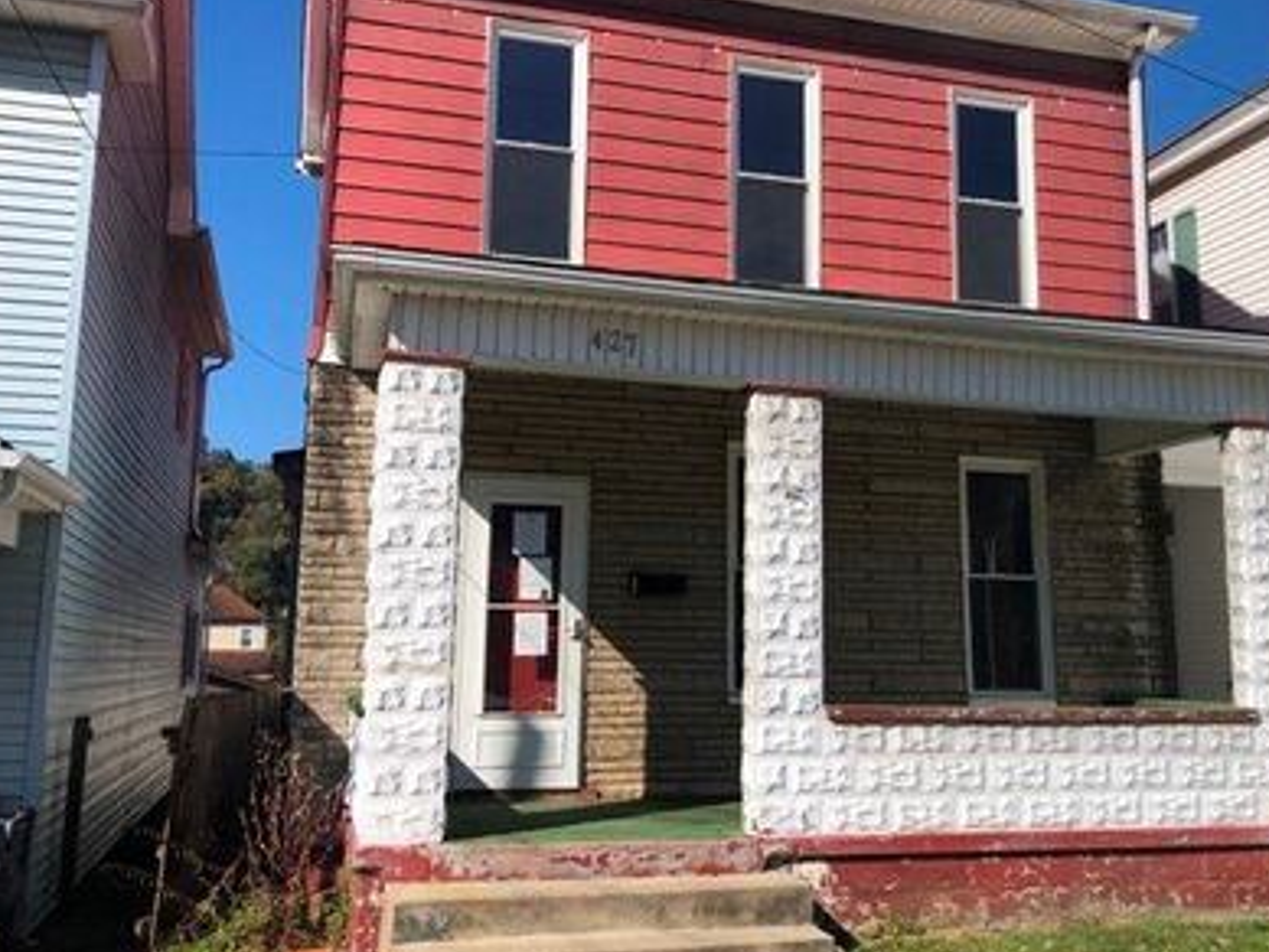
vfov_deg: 39.7
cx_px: 724
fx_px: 1320
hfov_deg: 51.2
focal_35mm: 36
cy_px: 439
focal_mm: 3.99
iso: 20
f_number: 1.8
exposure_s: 1/2667
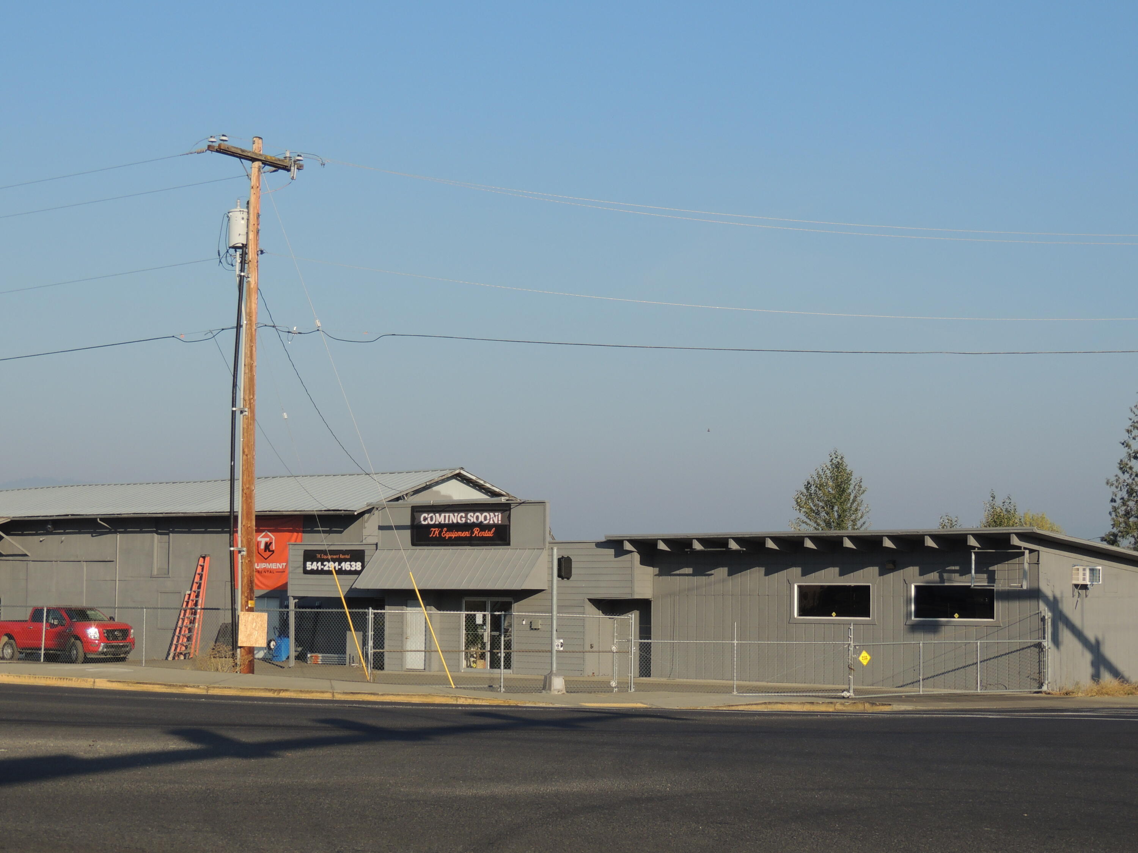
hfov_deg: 27.8
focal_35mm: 70
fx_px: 2301
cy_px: 426
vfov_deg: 21.0
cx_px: 569
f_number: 3.9
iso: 100
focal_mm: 12.4
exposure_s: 1/1000
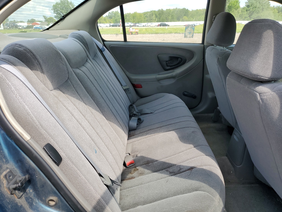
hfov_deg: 67.3
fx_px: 212
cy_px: 106
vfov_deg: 53.1
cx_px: 141
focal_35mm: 26
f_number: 1.5
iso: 50
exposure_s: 1/909
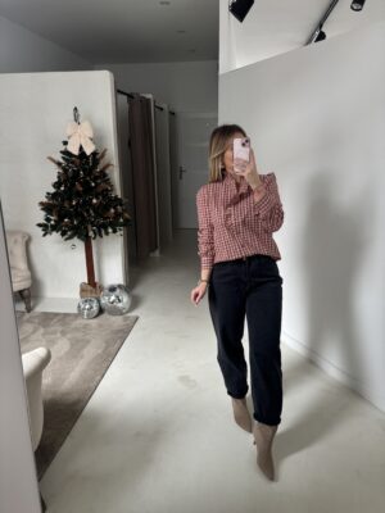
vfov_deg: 67.3
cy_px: 256
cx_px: 192
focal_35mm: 26
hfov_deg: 53.1
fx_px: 386
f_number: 1.6
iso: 80
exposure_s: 1/50
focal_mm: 5.96
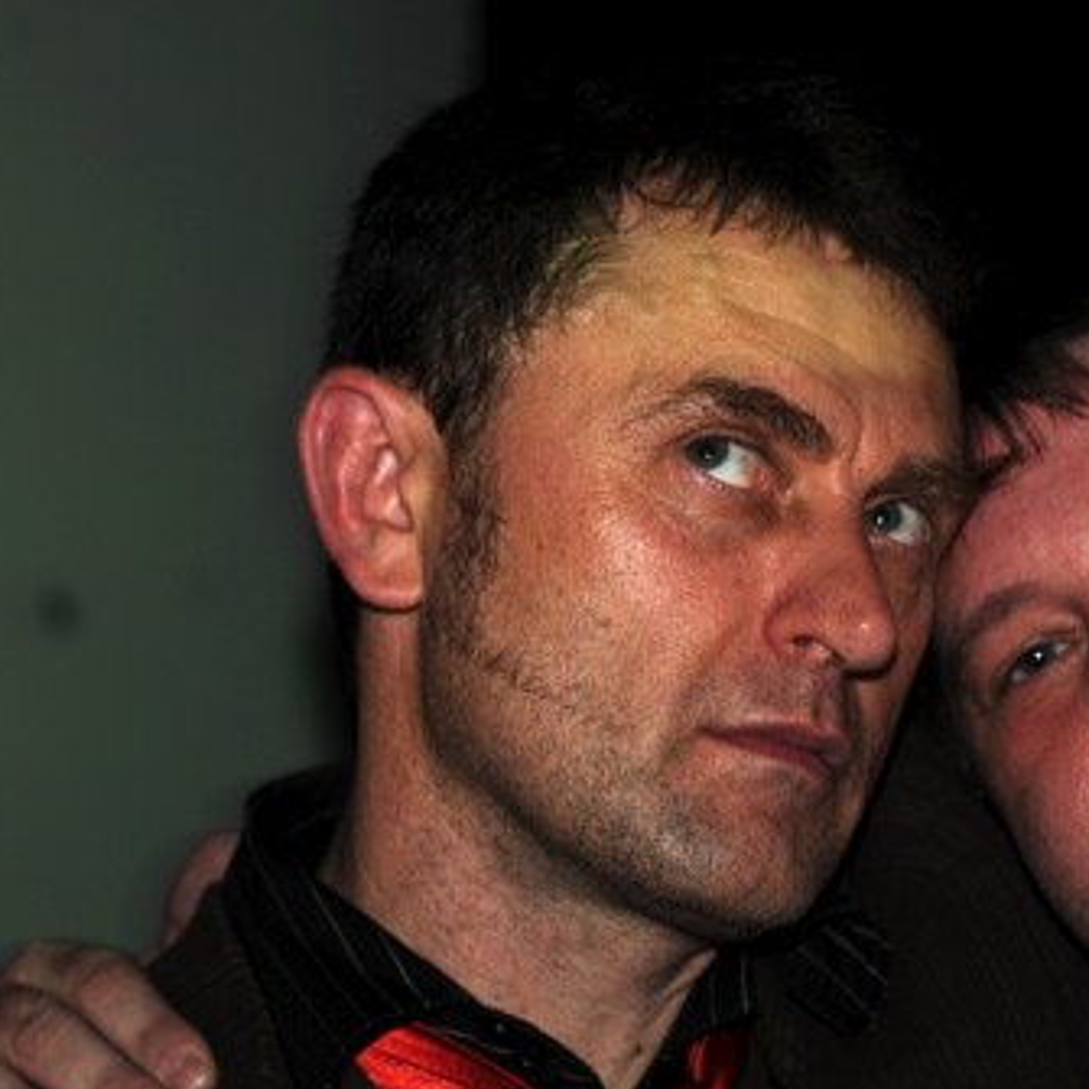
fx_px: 3880
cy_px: 540
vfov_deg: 16.0
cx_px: 907
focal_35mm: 109
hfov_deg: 15.8
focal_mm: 50
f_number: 3.5
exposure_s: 1/30
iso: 200
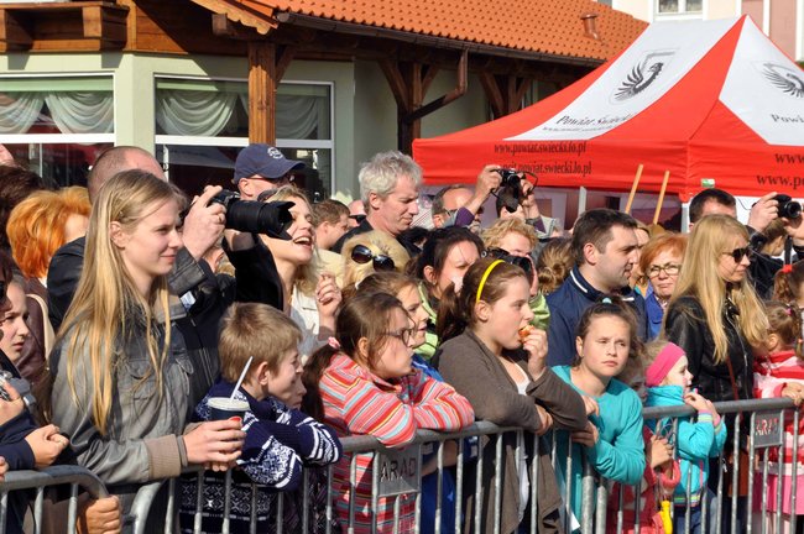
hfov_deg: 17.1
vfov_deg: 11.4
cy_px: 267
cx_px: 402
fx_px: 2677
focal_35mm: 120
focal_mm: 80
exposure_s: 1/160
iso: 250
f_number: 18
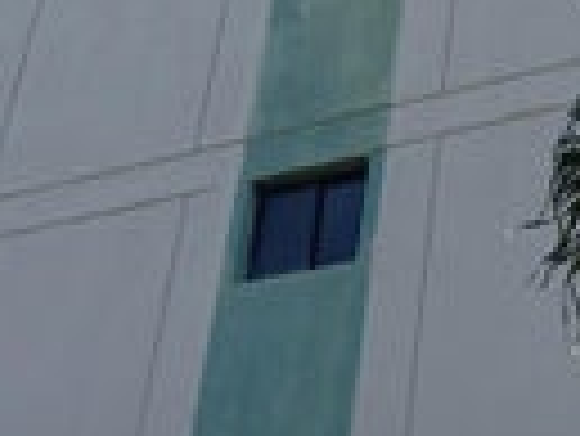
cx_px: 602
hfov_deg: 15.5
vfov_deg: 10.4
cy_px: -593
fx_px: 2080
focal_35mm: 124
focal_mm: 4.6
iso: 25
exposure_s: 1/212
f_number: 2
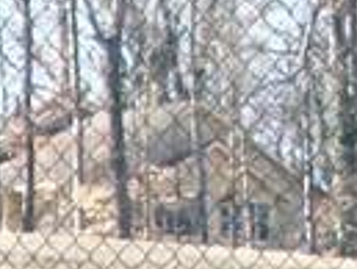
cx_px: -454
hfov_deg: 6.8
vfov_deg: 5.2
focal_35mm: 277
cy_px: 602
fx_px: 2859
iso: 80
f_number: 3.1
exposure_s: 1/160
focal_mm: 6.3
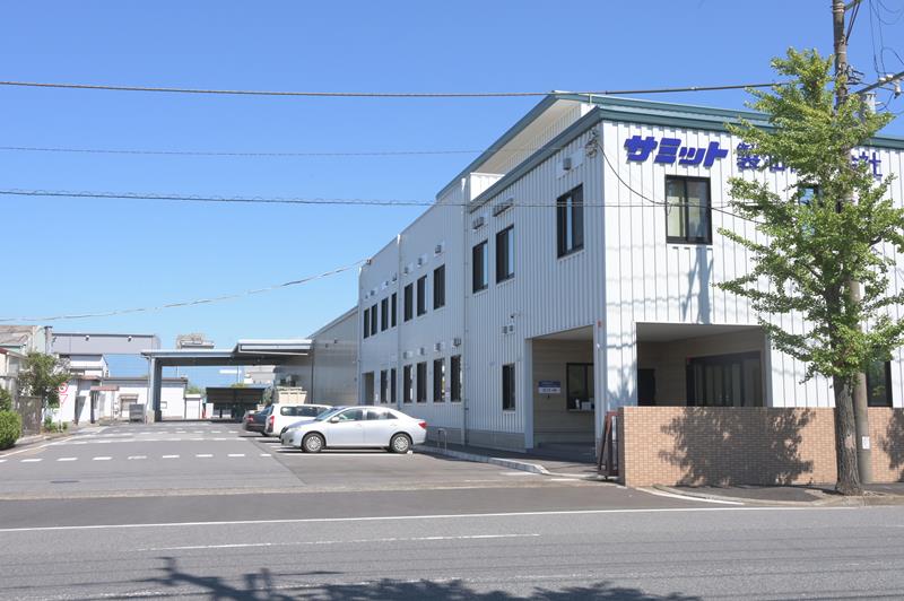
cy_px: 300
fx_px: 878
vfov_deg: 37.8
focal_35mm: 35
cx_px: 452
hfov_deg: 54.5
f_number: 14
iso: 1600
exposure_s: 1/800
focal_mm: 35
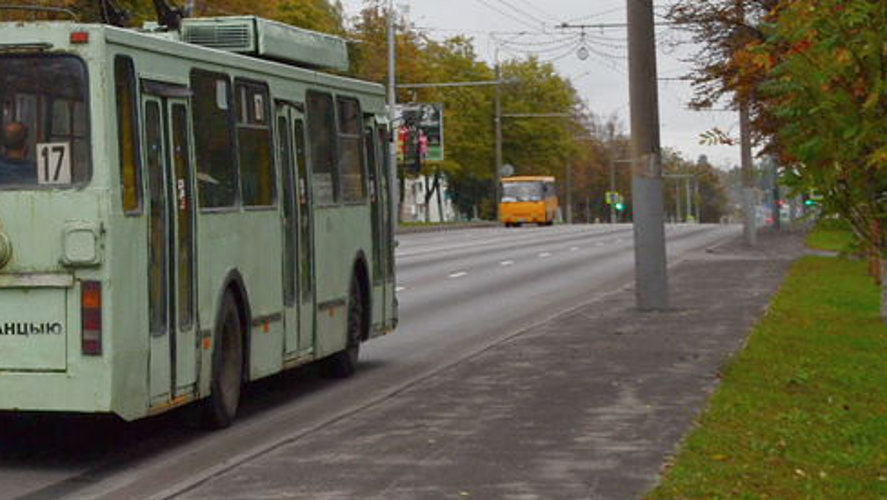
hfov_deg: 19.8
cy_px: -29
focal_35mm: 104
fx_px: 2454
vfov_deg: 11.5
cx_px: -36
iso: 100
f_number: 9
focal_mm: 27
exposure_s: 1/320
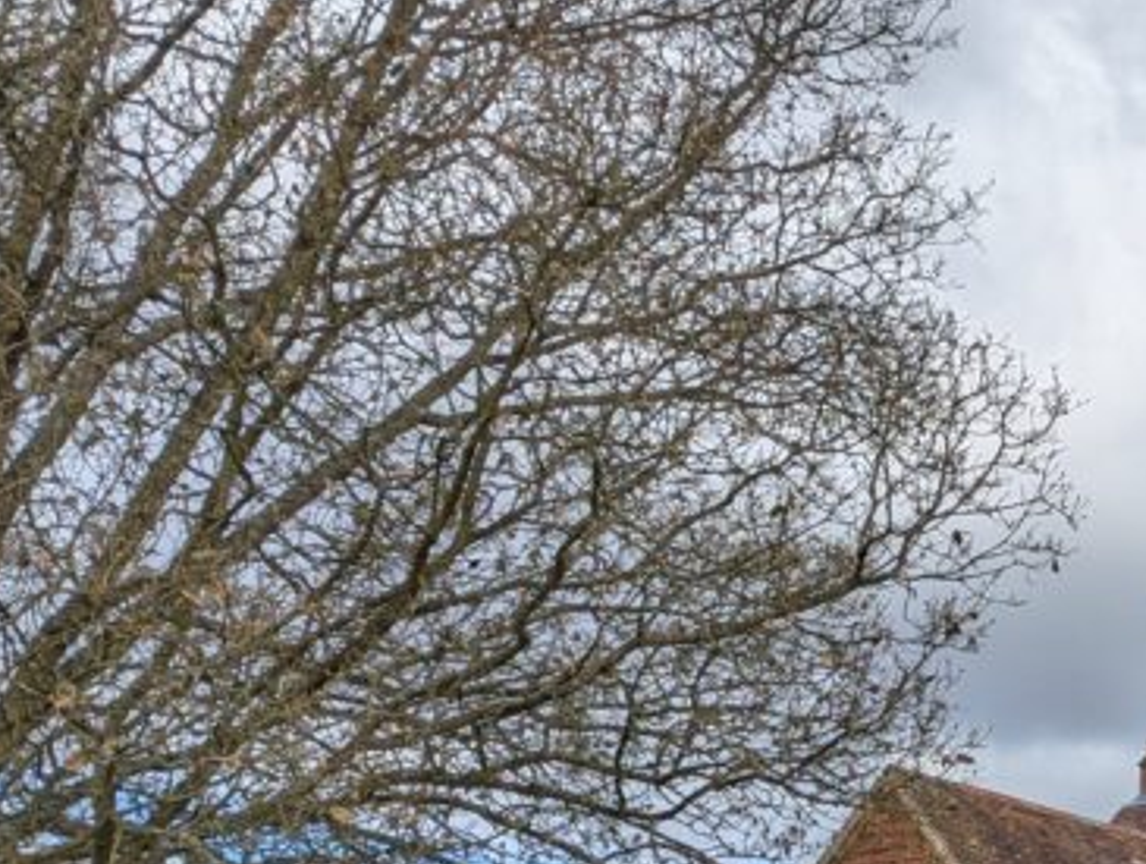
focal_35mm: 77
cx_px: 1802
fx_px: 2553
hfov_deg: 20.8
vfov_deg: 18.7
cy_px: 872
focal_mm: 6.81
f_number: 1.85
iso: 46
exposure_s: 1/2217
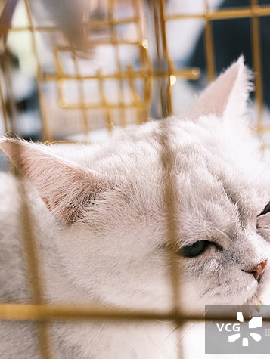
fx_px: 571
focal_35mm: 55
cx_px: 172
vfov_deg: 34.9
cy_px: 187
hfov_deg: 26.5
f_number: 2.8
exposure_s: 1/200
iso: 2000
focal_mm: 22.6
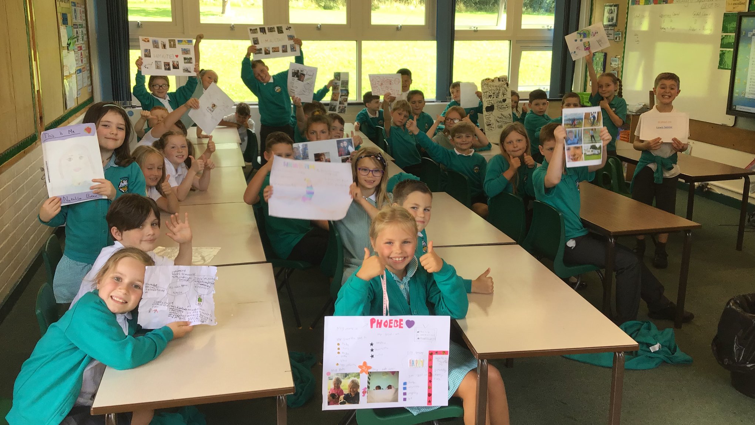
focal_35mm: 34
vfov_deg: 34.6
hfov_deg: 58.0
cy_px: 178
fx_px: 681
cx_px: 379
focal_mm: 3.3
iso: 32
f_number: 2.4
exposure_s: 1/50
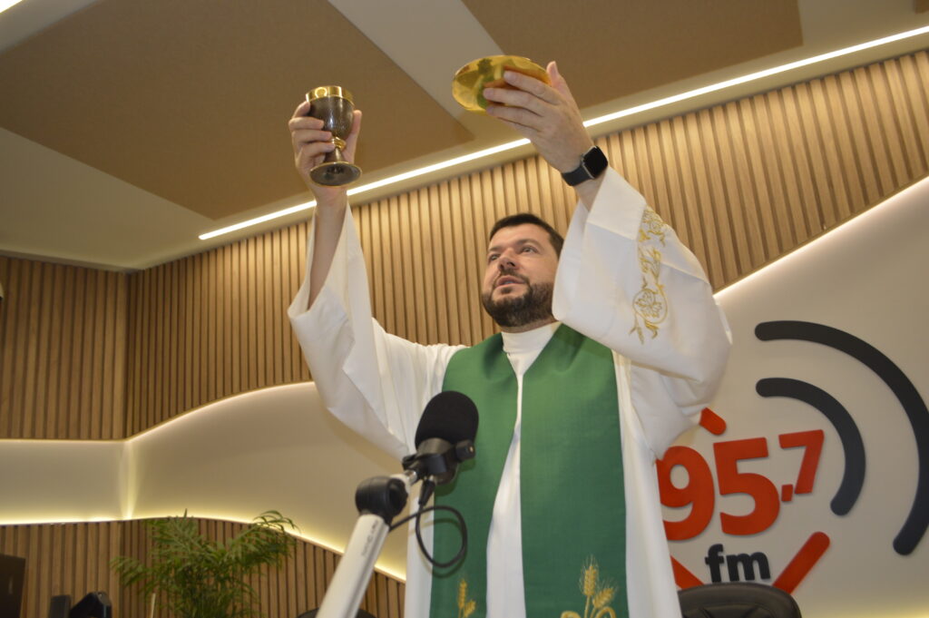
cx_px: 464
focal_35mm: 30
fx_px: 774
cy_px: 309
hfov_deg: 62.0
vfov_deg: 43.5
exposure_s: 1/100
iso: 400
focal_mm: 20
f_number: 4
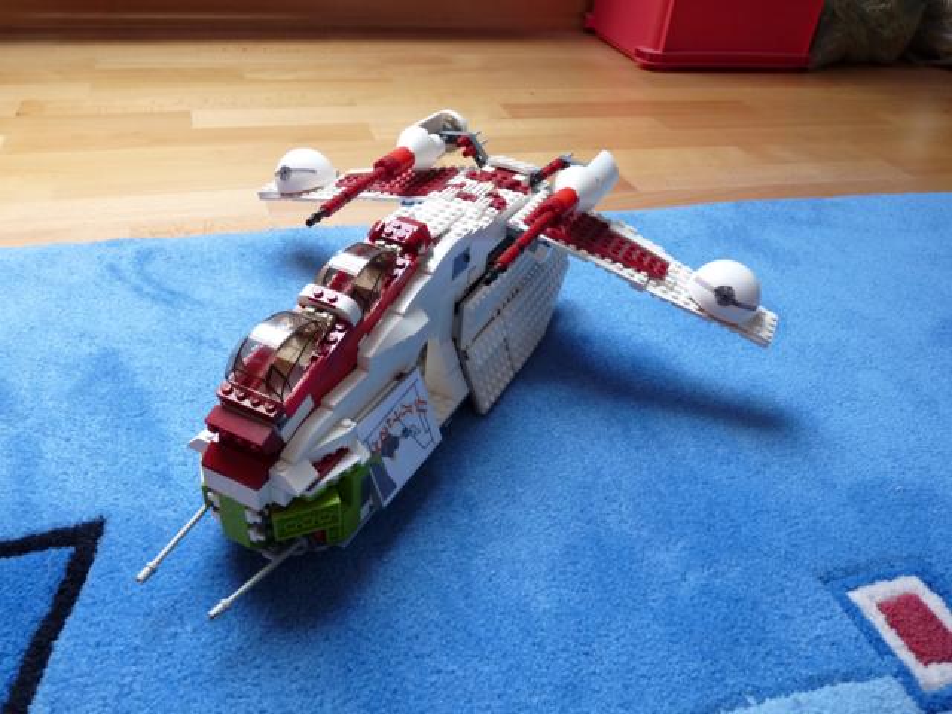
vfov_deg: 51.4
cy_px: 357
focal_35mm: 27
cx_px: 476
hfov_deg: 65.3
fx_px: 743
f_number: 2.8
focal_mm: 4.8
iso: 250
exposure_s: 1/30
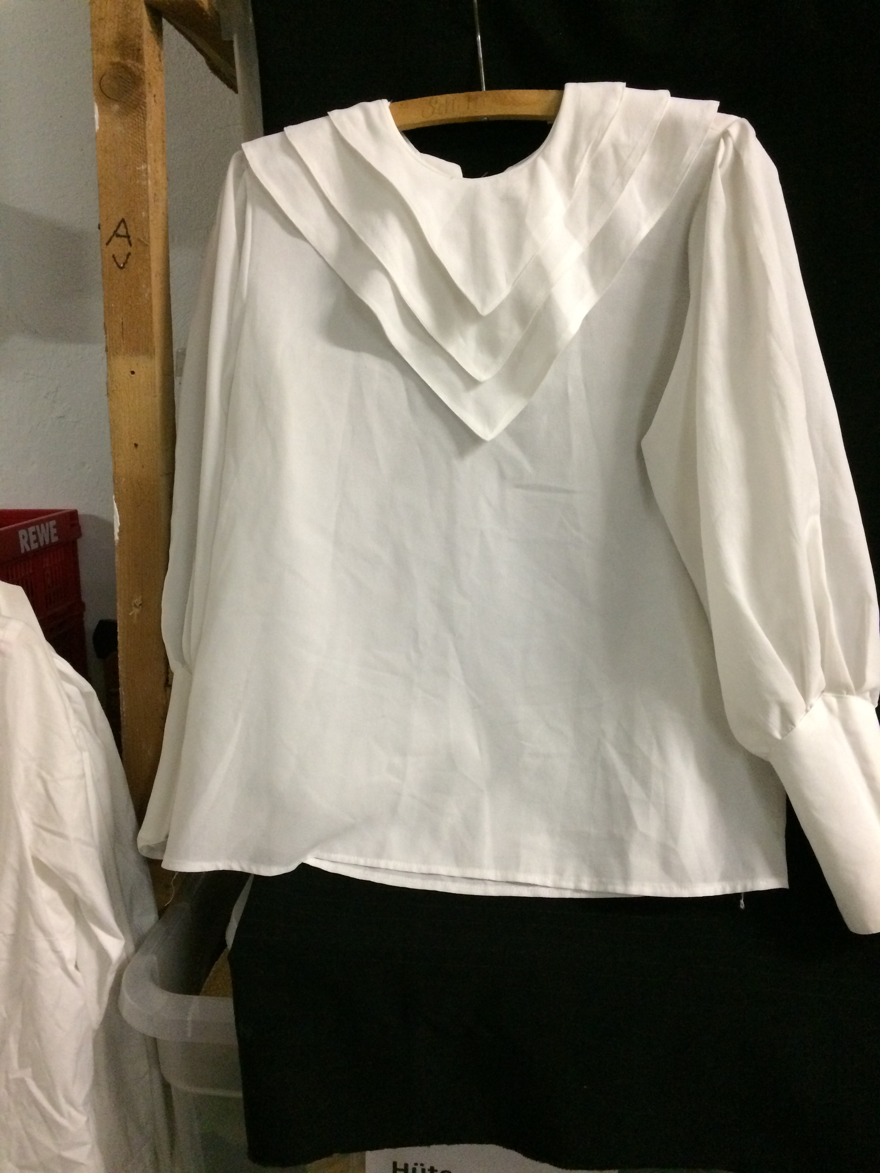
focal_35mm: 29
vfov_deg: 61.7
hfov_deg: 48.2
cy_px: 586
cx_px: 440
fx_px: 983
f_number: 2.2
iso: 320
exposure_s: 1/25
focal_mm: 4.15
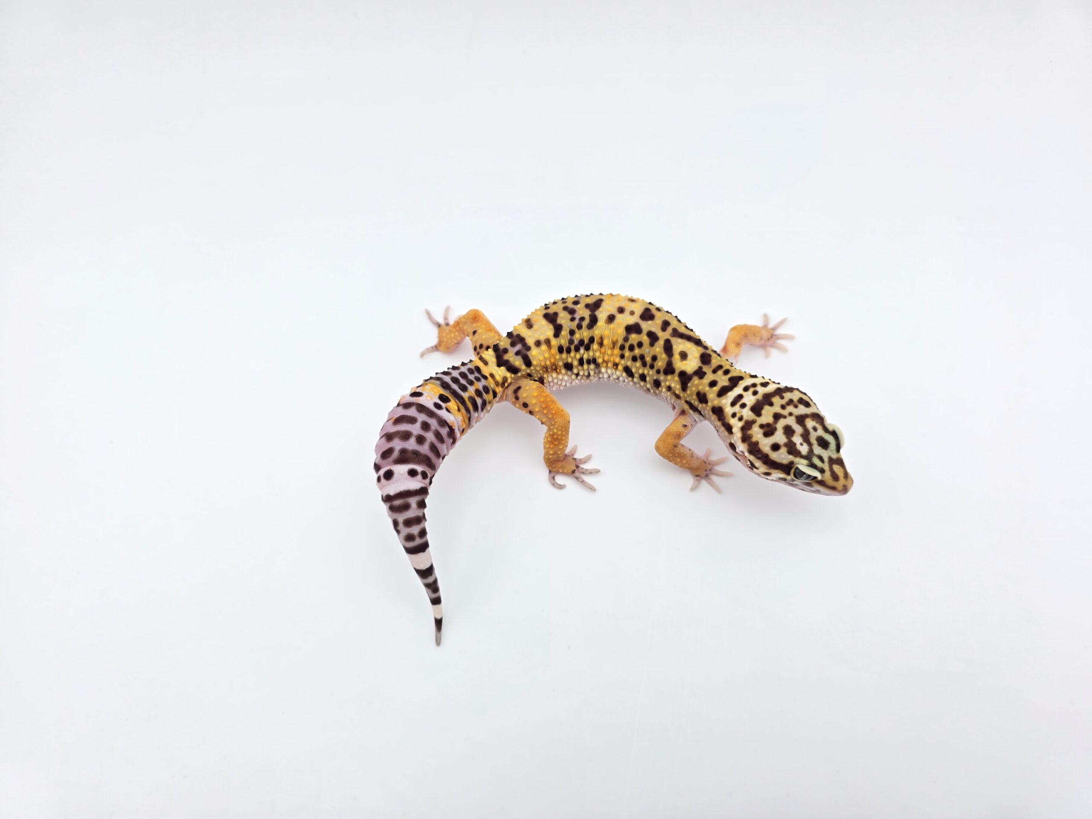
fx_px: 726
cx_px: 546
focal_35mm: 23
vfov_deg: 58.9
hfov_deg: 73.9
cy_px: 410
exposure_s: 1/359
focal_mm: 6.3
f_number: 1.7
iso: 32
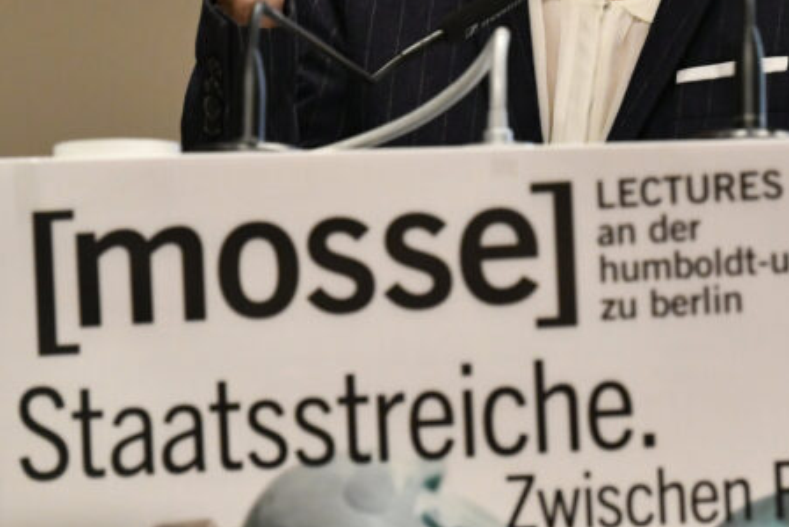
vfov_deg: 2.5
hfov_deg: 3.8
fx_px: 11996
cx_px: 322
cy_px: 24
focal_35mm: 547
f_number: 4
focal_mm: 160
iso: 3200
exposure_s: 1/320
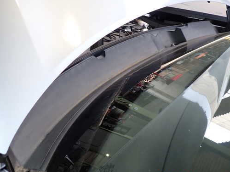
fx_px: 239
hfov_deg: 51.3
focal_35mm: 36
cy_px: 82
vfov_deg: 39.6
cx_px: 124
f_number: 2.3
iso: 160
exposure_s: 1/125
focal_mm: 5.4
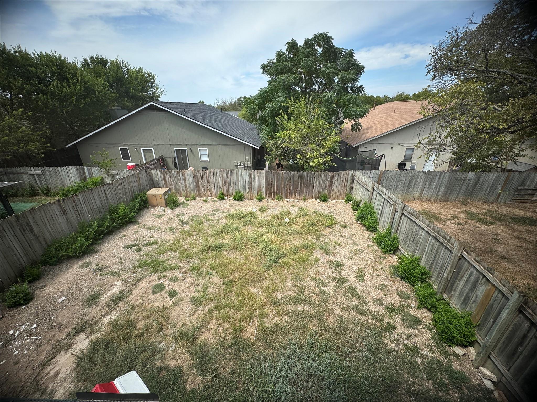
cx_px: 268
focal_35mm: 14
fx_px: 217
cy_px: 201
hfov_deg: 102.1
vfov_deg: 85.7
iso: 50
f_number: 2.2
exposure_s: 1/868
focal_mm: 2.22
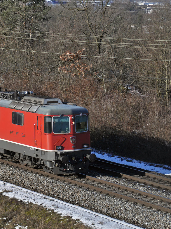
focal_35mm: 155
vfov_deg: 12.7
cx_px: 28
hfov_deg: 9.5
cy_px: 115
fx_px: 1021
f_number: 8
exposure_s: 1/1000
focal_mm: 70
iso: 250
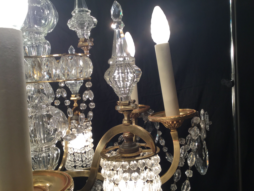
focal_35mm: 31
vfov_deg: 45.4
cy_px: 96
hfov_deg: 58.4
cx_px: 127
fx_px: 227
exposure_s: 1/100
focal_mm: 3.3
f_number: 2.4
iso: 32
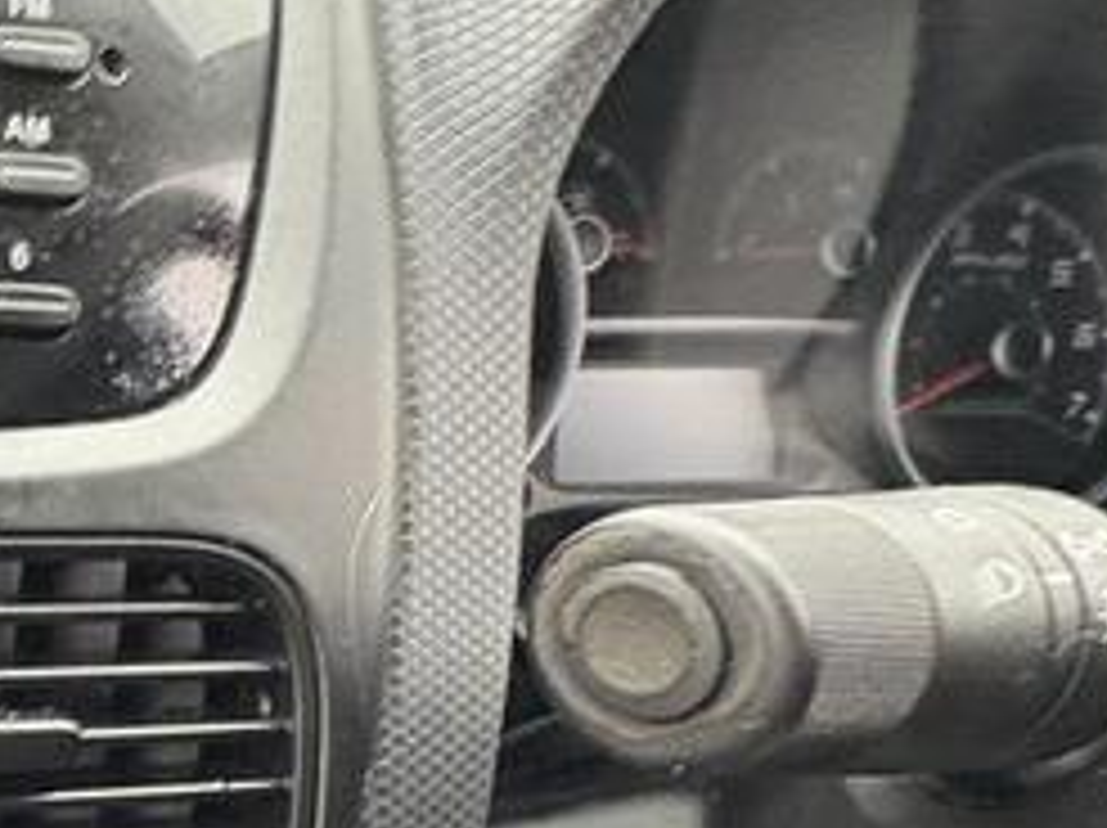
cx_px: -486
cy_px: 770
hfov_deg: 27.7
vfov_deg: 27.3
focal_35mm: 51
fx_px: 1629
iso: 640
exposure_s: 1/60
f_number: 2.2
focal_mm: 2.22
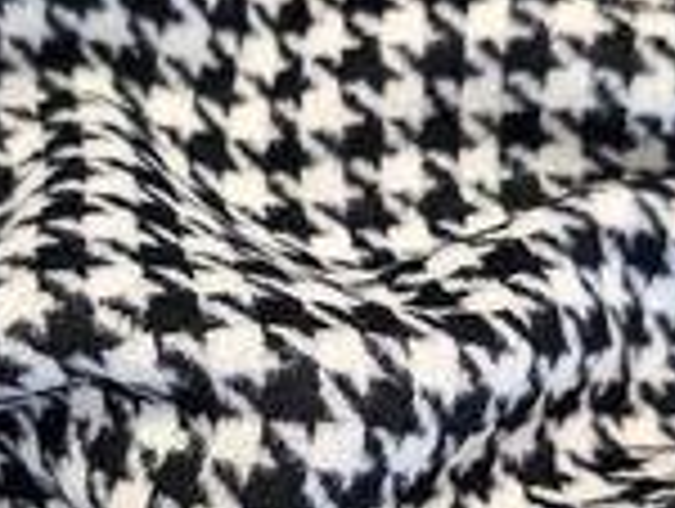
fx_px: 1250
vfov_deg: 22.7
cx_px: 346
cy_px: 396
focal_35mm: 64
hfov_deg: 30.2
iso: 200
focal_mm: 5
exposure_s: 1/100
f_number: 1.8
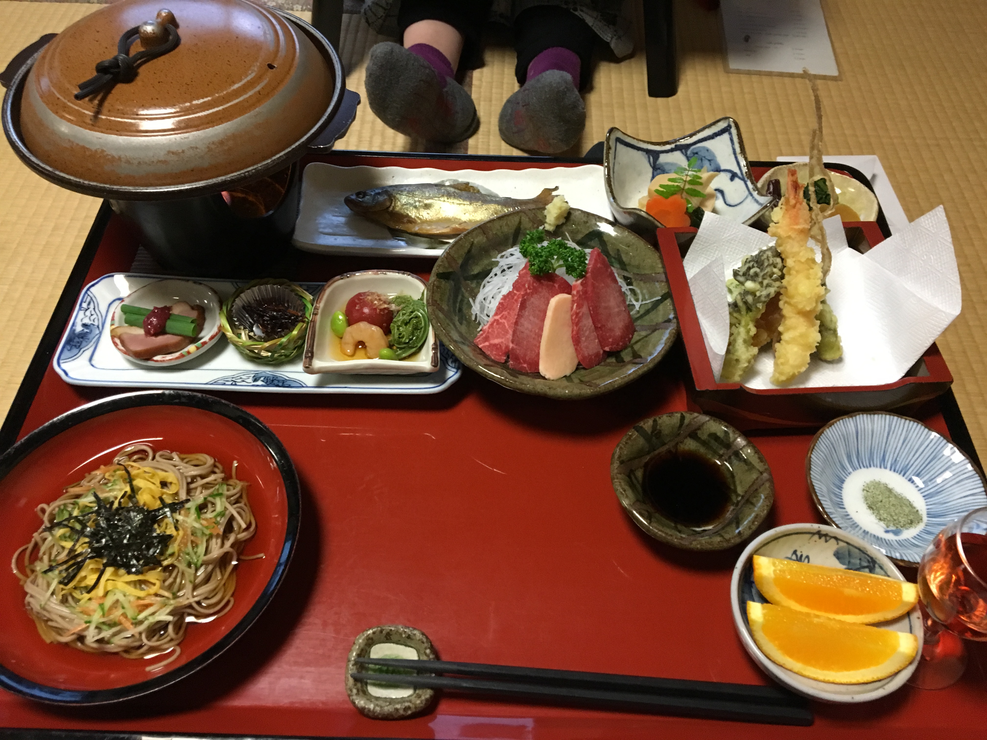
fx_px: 827
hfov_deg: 61.7
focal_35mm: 29
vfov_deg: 48.2
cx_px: 494
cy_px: 370
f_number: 2.2
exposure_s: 1/15
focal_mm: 4.15
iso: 200
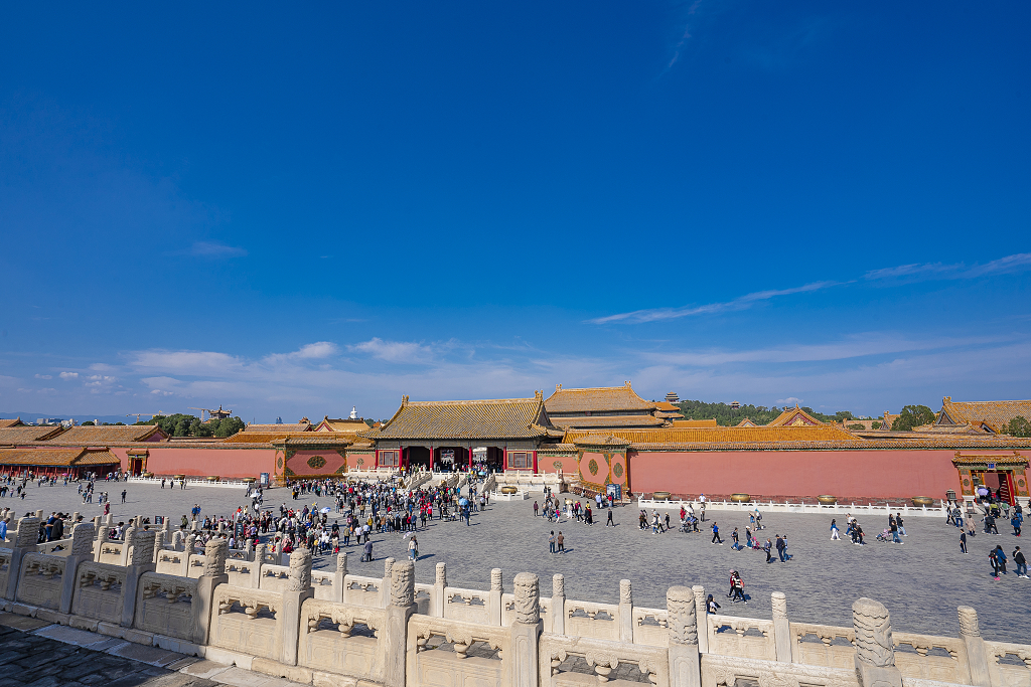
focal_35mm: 16
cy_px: 344
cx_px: 516
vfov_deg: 73.8
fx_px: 458
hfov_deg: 96.7
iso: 64
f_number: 14
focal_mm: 16
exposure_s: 1/160
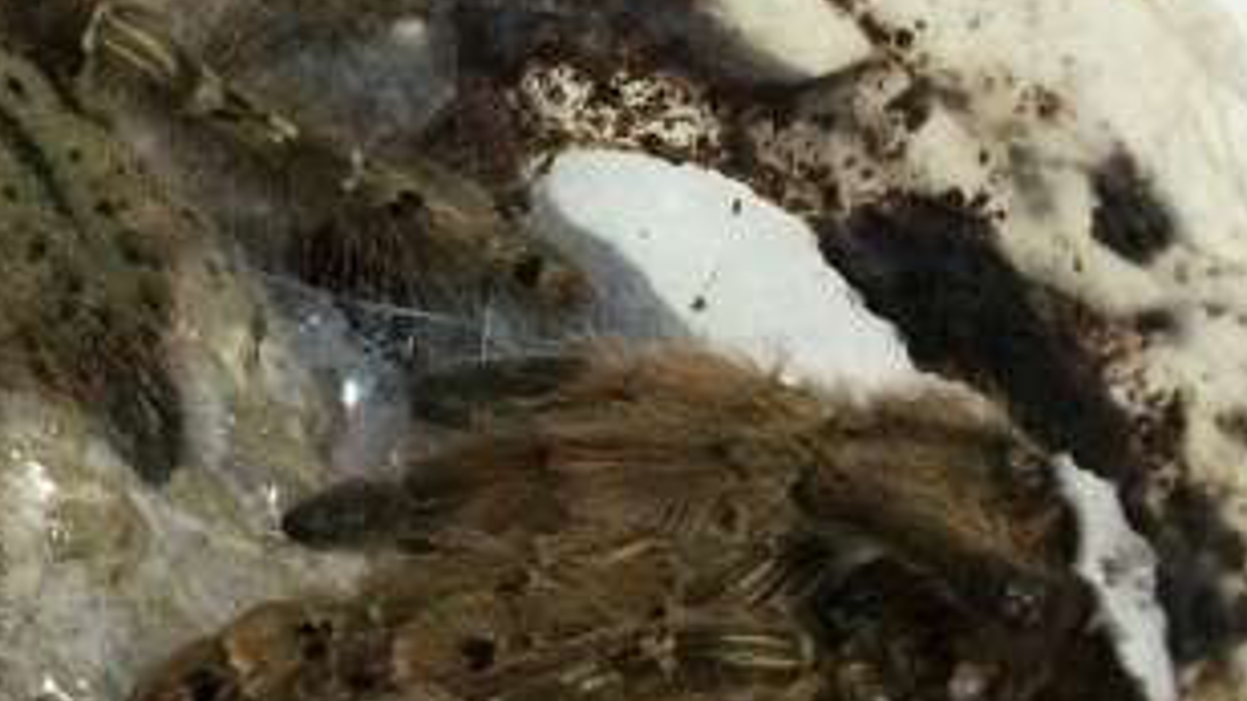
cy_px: 174
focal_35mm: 81
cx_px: 20
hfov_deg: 25.1
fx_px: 2677
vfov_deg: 14.8
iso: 200
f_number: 2.2
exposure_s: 1/30
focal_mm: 4.15
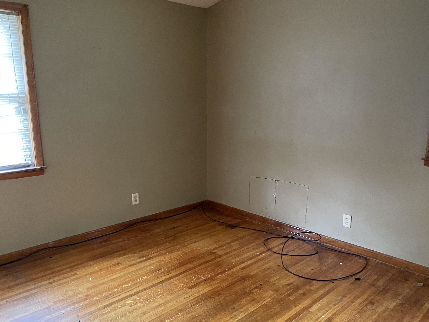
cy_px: 177
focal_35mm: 30
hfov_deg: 59.9
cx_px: 233
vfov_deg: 46.7
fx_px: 372
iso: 500
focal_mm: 4.2
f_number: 1.6
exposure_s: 1/60
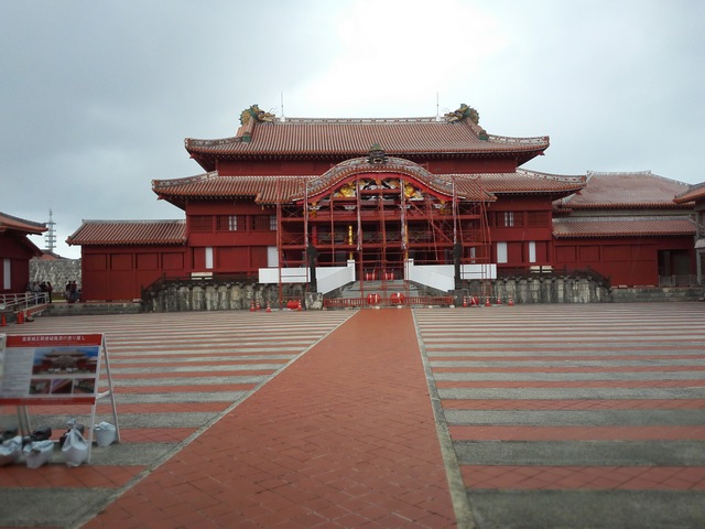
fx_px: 591
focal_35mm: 29
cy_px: 264
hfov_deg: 61.7
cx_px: 352
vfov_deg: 48.2
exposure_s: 1/579
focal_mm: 3.8
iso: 80
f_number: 4
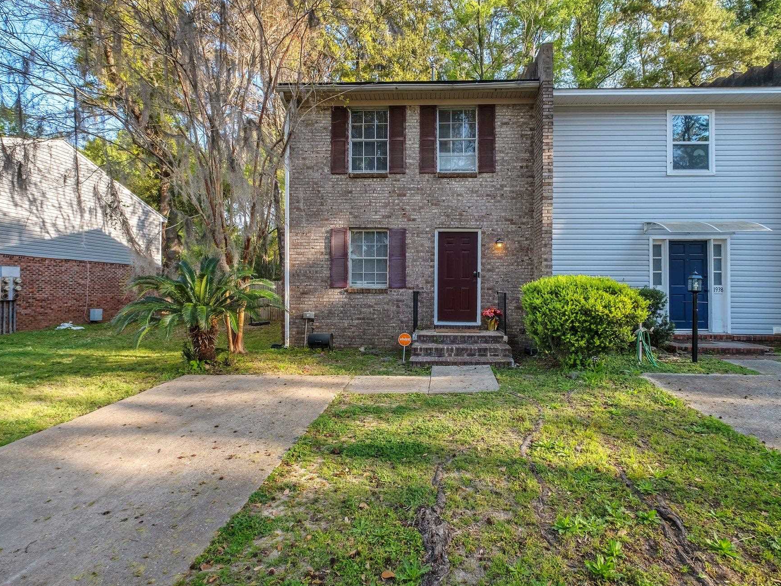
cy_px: 284
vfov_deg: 74.7
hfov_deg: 90.7
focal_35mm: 17
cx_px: 428
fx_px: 384
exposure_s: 1/110
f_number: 10
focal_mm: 10
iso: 320
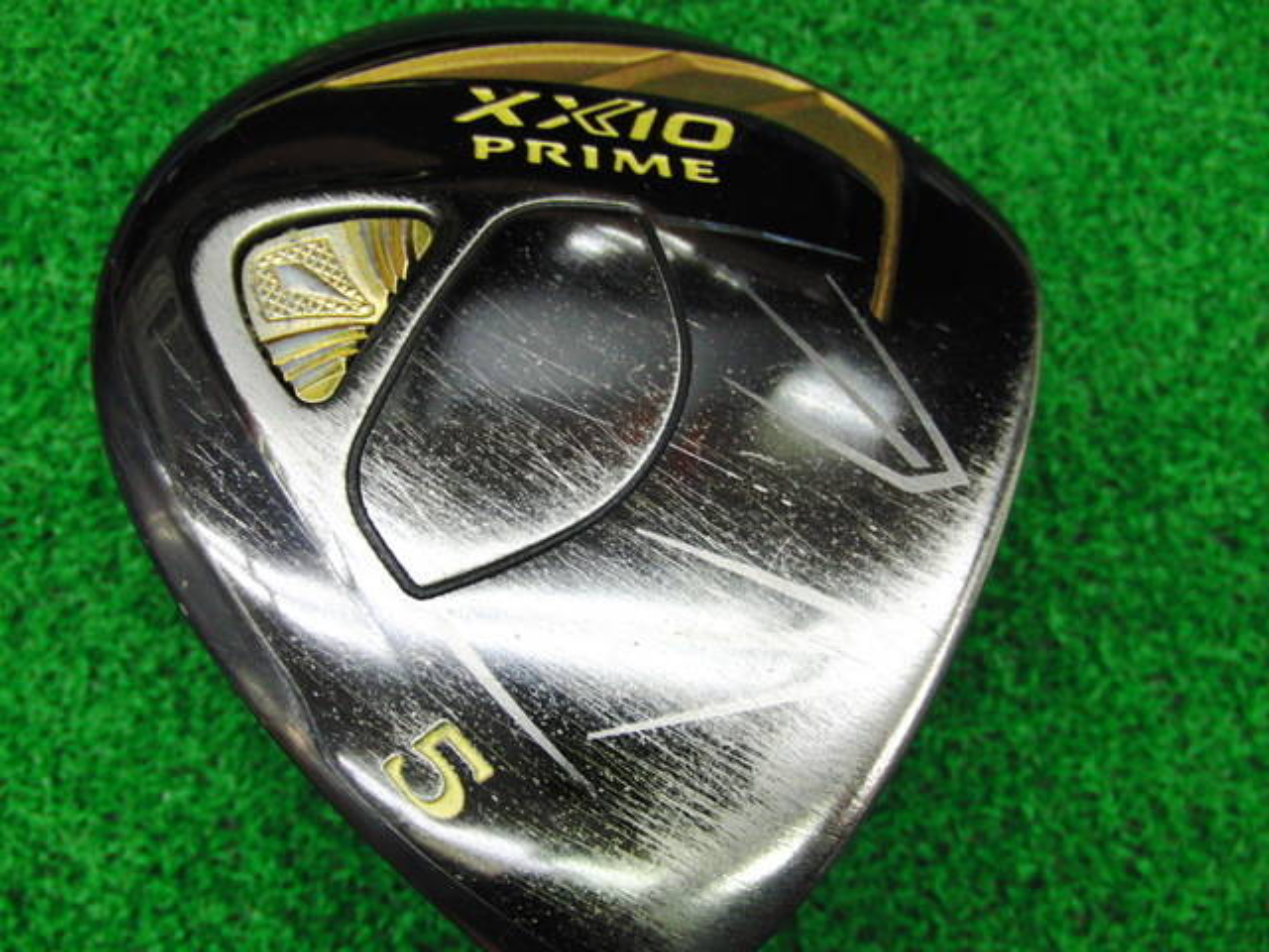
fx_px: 1356
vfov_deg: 38.7
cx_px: 634
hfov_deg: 50.1
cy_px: 476
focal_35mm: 37
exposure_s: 1/50
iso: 400
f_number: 3.6
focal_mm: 6.42
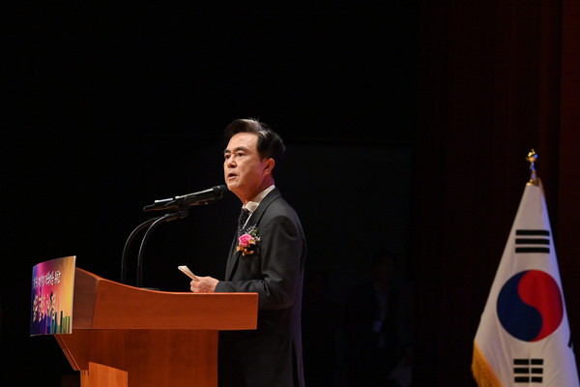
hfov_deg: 14.7
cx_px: 290
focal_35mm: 140
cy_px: 194
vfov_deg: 9.8
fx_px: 2255
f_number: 6.3
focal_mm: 140
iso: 1000
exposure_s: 1/400
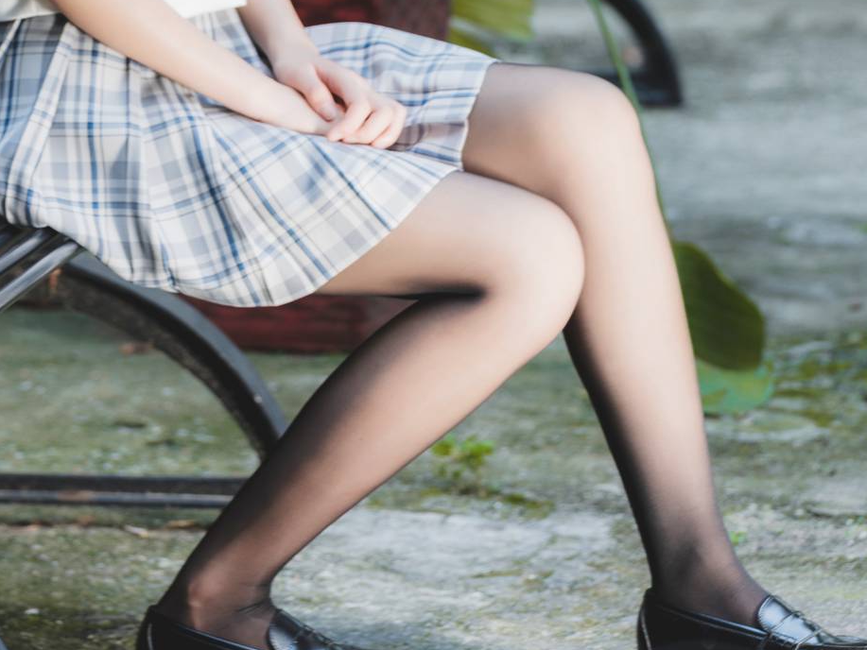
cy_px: -261
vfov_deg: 5.0
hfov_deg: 6.7
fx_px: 7390
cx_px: 296
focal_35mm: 295
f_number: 4.5
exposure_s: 1/60
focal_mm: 134
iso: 100
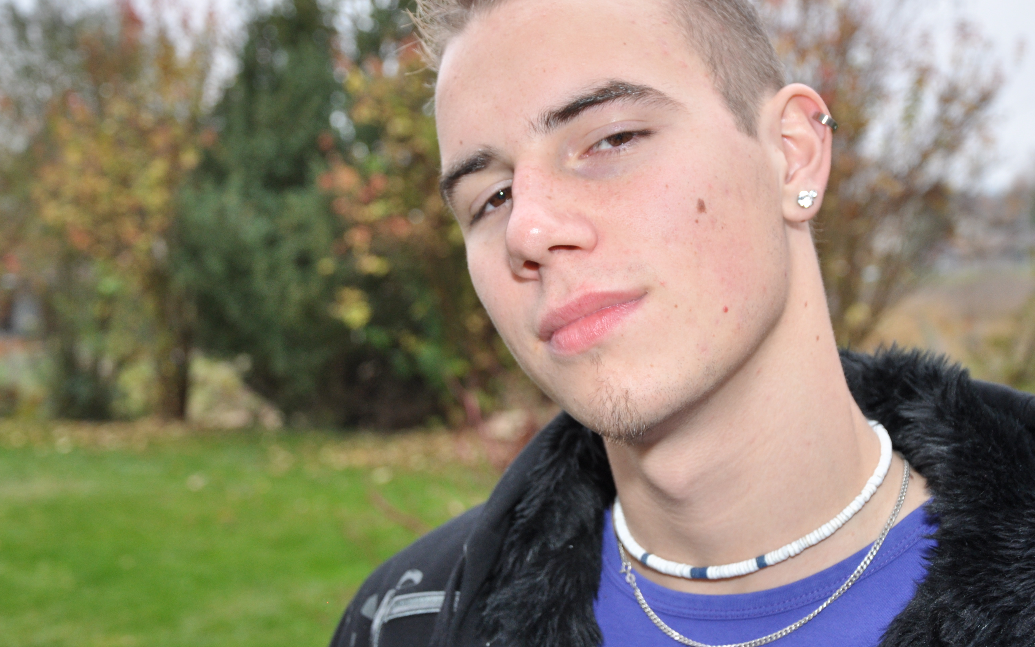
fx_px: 1862
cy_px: 277
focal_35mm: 66
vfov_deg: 19.7
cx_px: 596
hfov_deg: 31.0
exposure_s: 1/80
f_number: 4.2
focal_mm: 34
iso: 400
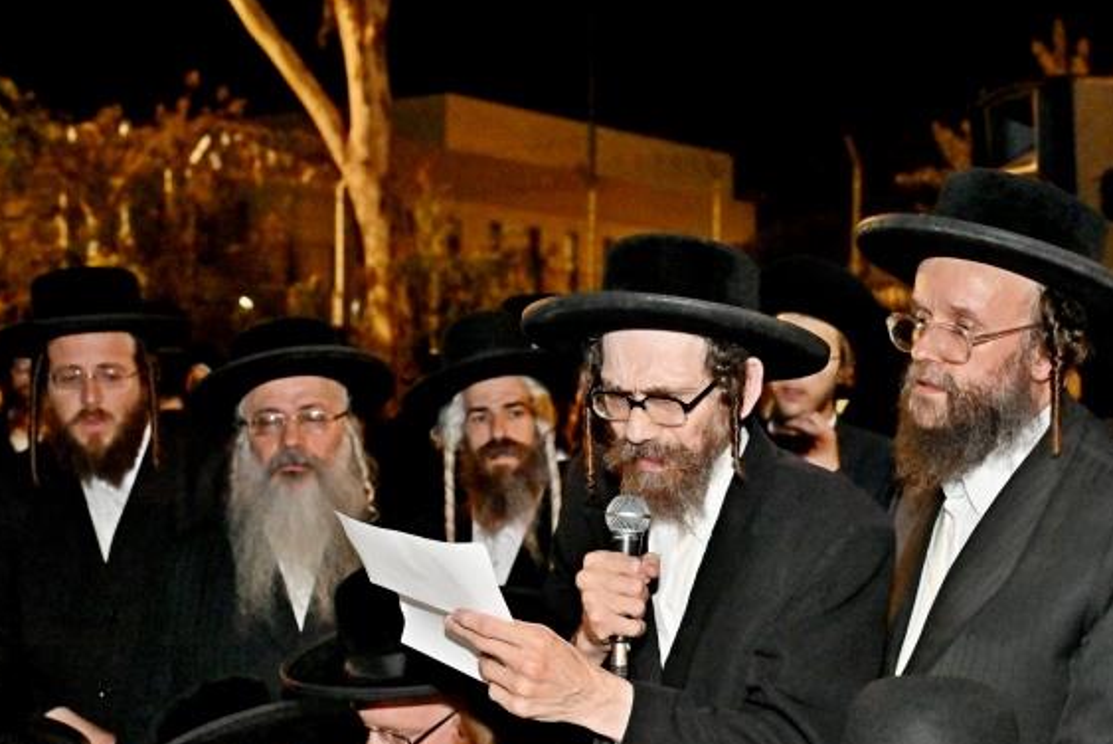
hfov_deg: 33.3
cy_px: 468
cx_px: 682
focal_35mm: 60
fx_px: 1856
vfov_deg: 22.6
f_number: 4
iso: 2000
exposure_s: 1/125
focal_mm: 33
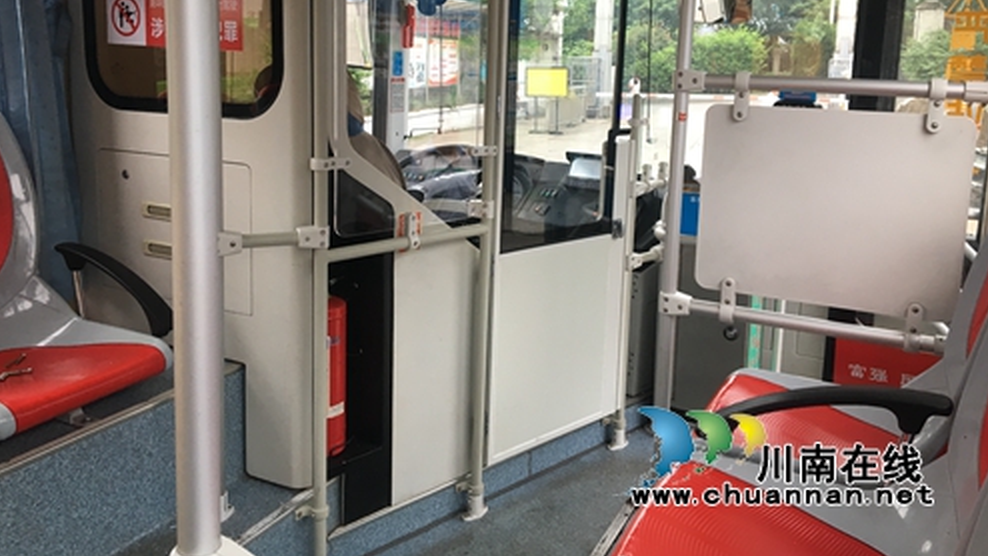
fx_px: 838
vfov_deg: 36.3
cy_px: 187
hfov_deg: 61.0
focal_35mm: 32
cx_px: 492
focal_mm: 4.15
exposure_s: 1/33
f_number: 2.2
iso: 40
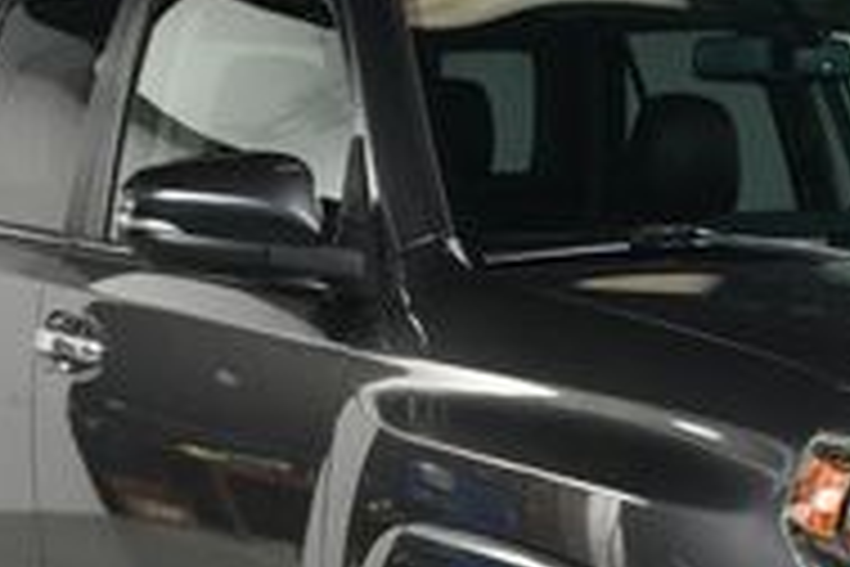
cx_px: 810
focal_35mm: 115
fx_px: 2715
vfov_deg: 11.7
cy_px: 666
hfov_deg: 17.5
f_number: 9
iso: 100
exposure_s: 1/160
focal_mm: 23
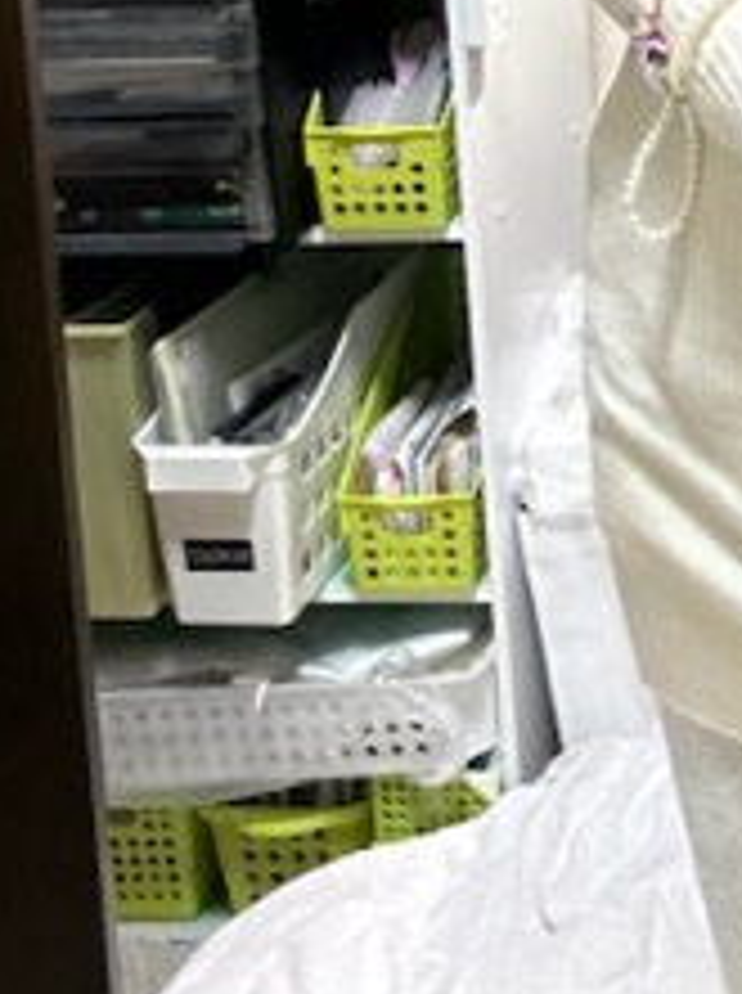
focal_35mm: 87
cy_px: -252
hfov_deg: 15.8
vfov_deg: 20.8
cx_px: 1059
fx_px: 2494
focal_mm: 2.69
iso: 200
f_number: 1.9
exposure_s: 1/60
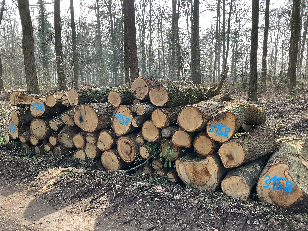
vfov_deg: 48.2
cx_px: 154
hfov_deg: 61.7
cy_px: 116
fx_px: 258
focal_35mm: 29
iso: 16
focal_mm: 3
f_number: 1.8
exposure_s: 1/182
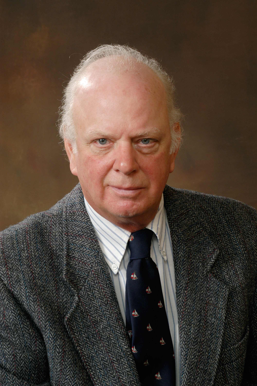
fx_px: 1126
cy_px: 193
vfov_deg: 19.5
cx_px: 128
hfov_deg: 13.0
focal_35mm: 105
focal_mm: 70
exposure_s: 1/100
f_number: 10
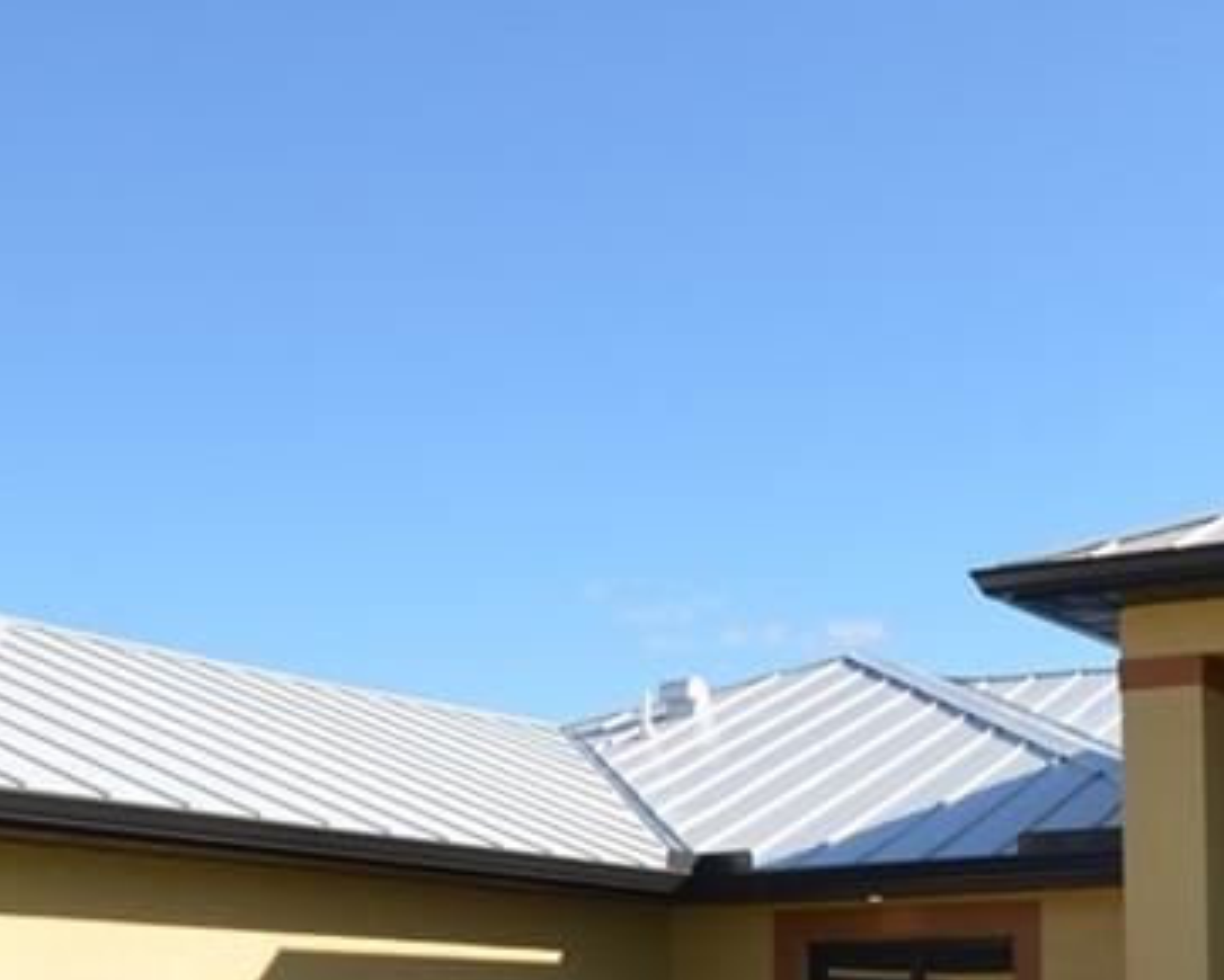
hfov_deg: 29.1
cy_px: 988
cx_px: 1126
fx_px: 2247
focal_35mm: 62
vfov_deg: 23.5
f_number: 8
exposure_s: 1/250
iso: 160
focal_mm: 10
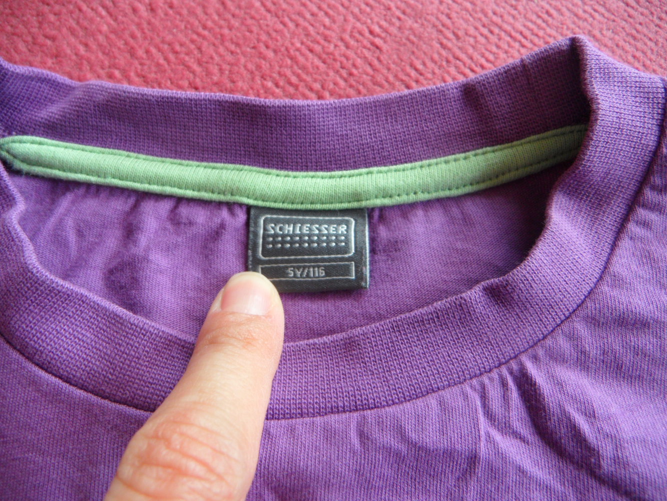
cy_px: 250
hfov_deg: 71.6
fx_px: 462
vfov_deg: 56.8
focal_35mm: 24
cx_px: 334
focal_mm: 4.1
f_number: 2.9
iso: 80
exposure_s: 1/60
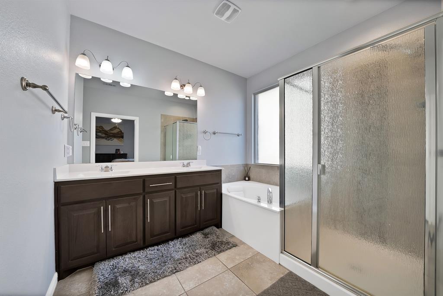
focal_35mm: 12
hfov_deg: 112.6
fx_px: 148
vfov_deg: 90.1
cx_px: 222
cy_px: 148
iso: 640
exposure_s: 1/13
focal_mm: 12
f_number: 9
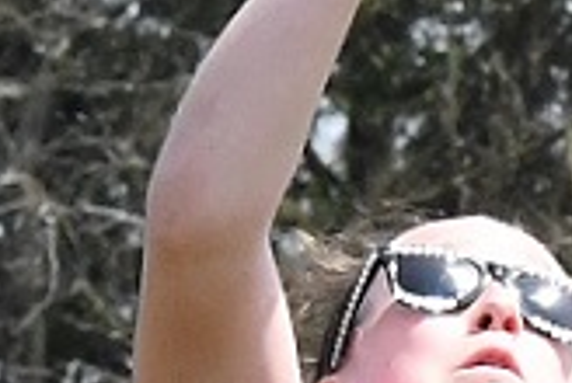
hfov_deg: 3.1
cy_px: 569
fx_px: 10490
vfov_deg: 2.1
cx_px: 504
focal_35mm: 659
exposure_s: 1/1250
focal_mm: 82
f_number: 13
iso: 2000
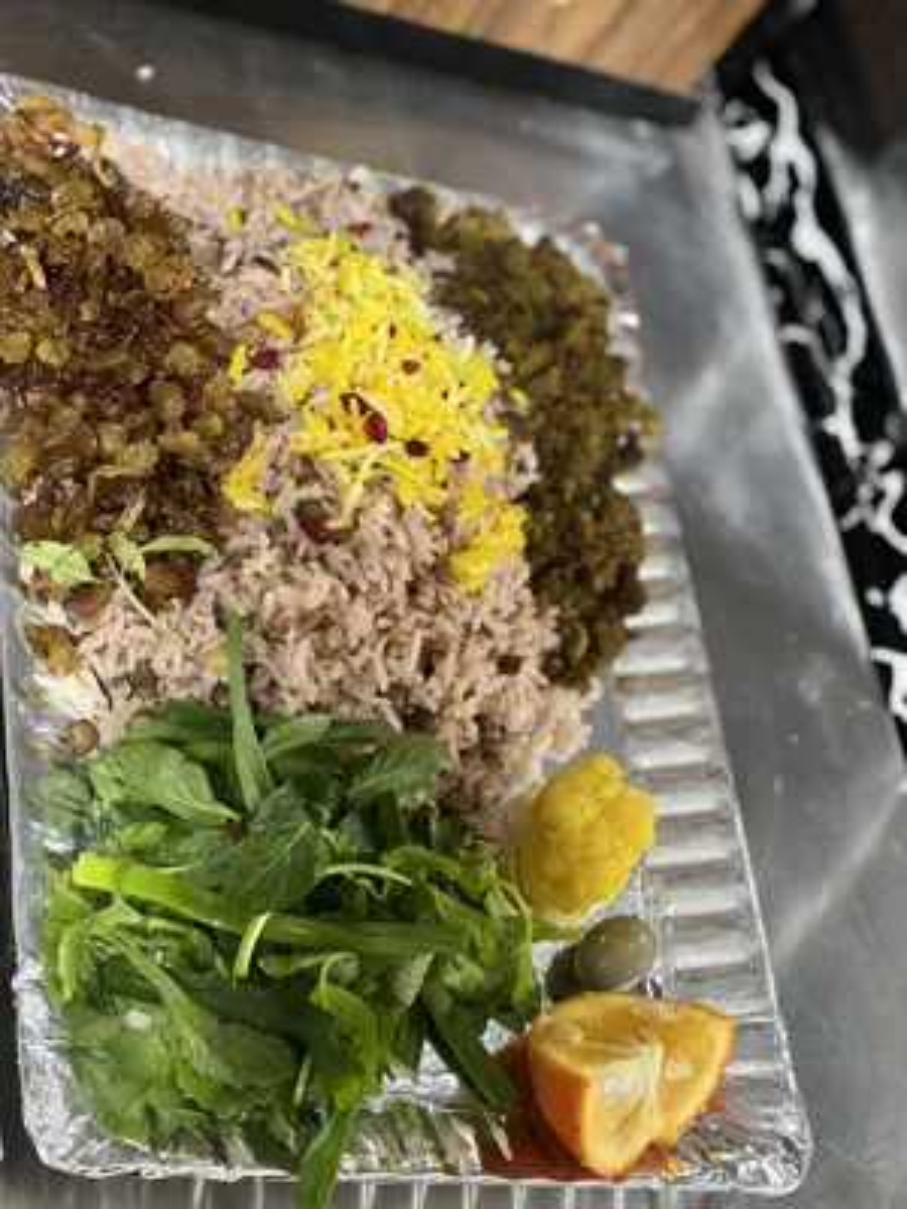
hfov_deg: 19.1
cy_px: 604
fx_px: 2690
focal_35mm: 77
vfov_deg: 25.3
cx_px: 454
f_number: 2.8
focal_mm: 9
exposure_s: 1/21
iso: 500
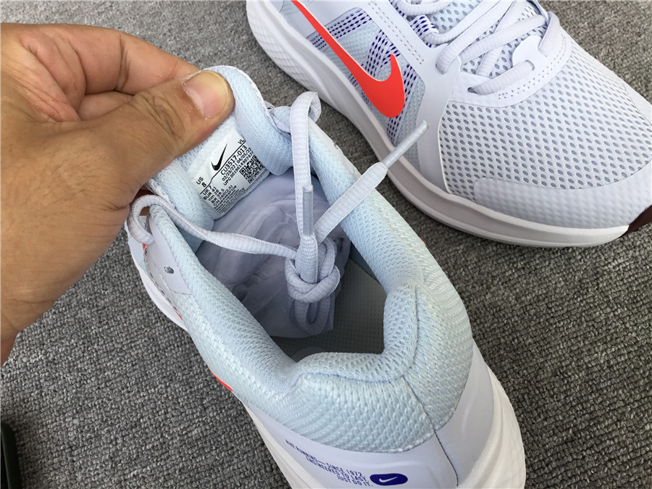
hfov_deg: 58.4
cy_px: 244
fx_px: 584
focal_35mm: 31
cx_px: 326
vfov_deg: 45.4
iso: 25
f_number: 2.4
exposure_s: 1/158
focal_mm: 3.3
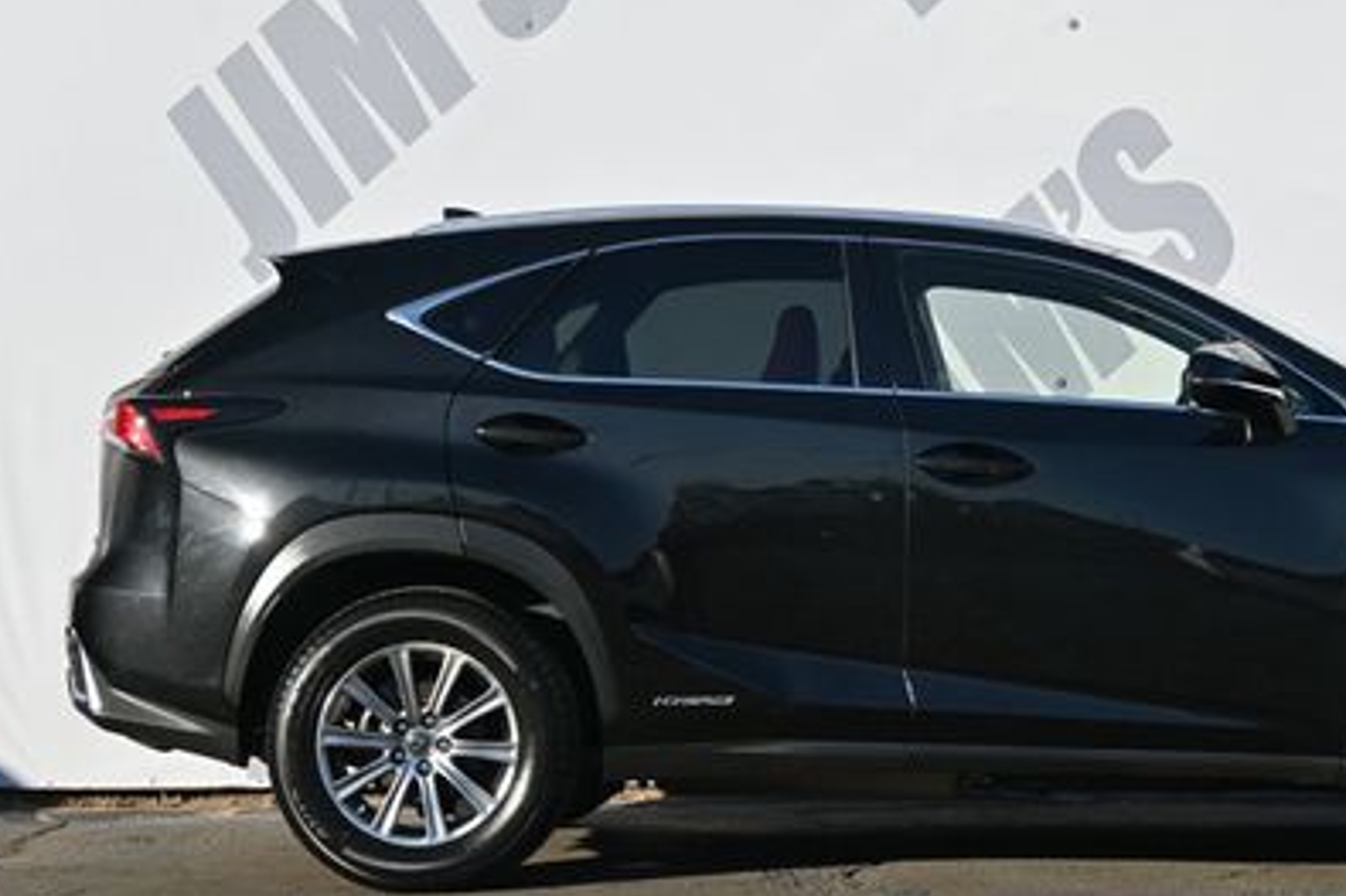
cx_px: 985
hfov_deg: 19.9
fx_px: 3812
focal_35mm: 102
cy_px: 273
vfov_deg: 13.4
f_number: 5.6
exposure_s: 1/250
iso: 110
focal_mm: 42
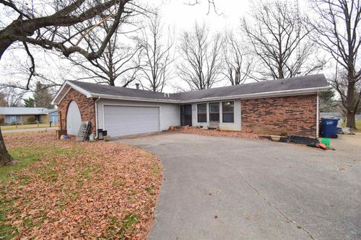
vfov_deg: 77.3
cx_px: 180
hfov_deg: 100.4
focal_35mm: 15
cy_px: 120
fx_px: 150
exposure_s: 1/200
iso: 400
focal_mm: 10
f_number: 7.1
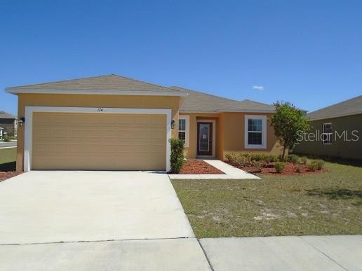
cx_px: 181
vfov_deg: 53.1
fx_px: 272
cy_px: 136
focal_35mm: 26
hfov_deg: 67.3
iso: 100
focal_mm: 4.6
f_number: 8
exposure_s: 1/250
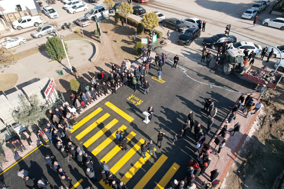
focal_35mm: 22
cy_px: 94
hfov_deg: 78.6
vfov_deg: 57.2
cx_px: 142
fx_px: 174
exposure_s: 1/1250
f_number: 2.8
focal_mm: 8.38
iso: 120
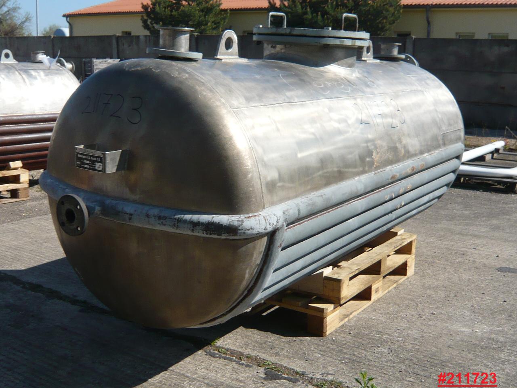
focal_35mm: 41
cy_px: 194
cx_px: 258
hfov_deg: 45.8
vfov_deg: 35.1
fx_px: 612
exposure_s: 1/200
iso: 100
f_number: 8
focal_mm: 4.6
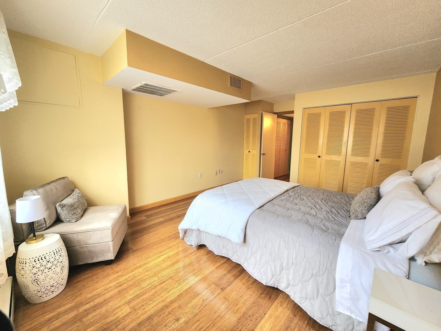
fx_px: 166
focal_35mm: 13
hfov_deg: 106.2
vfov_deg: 89.9
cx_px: 220
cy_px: 166
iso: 160
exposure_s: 1/60.2
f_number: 2.2
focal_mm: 2.2
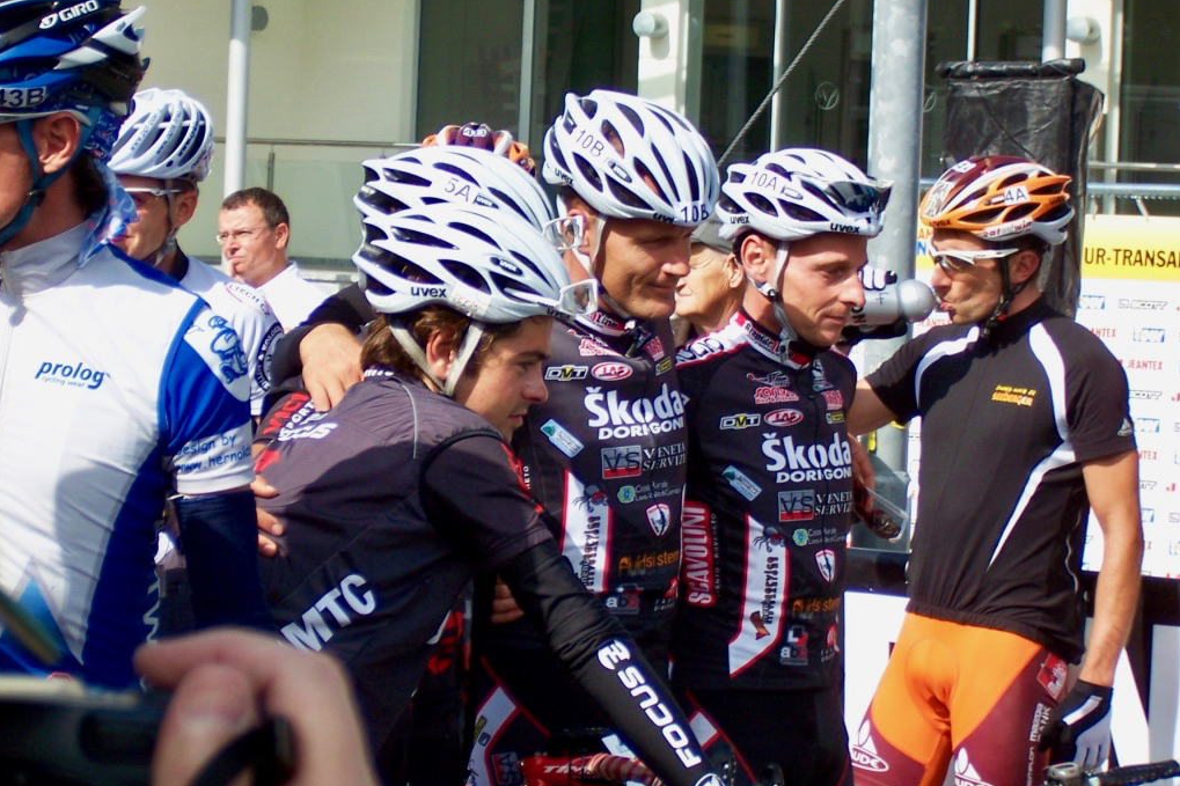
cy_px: 372
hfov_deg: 14.9
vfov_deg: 9.9
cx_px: 589
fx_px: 4522
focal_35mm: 138
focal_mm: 22
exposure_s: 1/350
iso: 80
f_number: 4.8
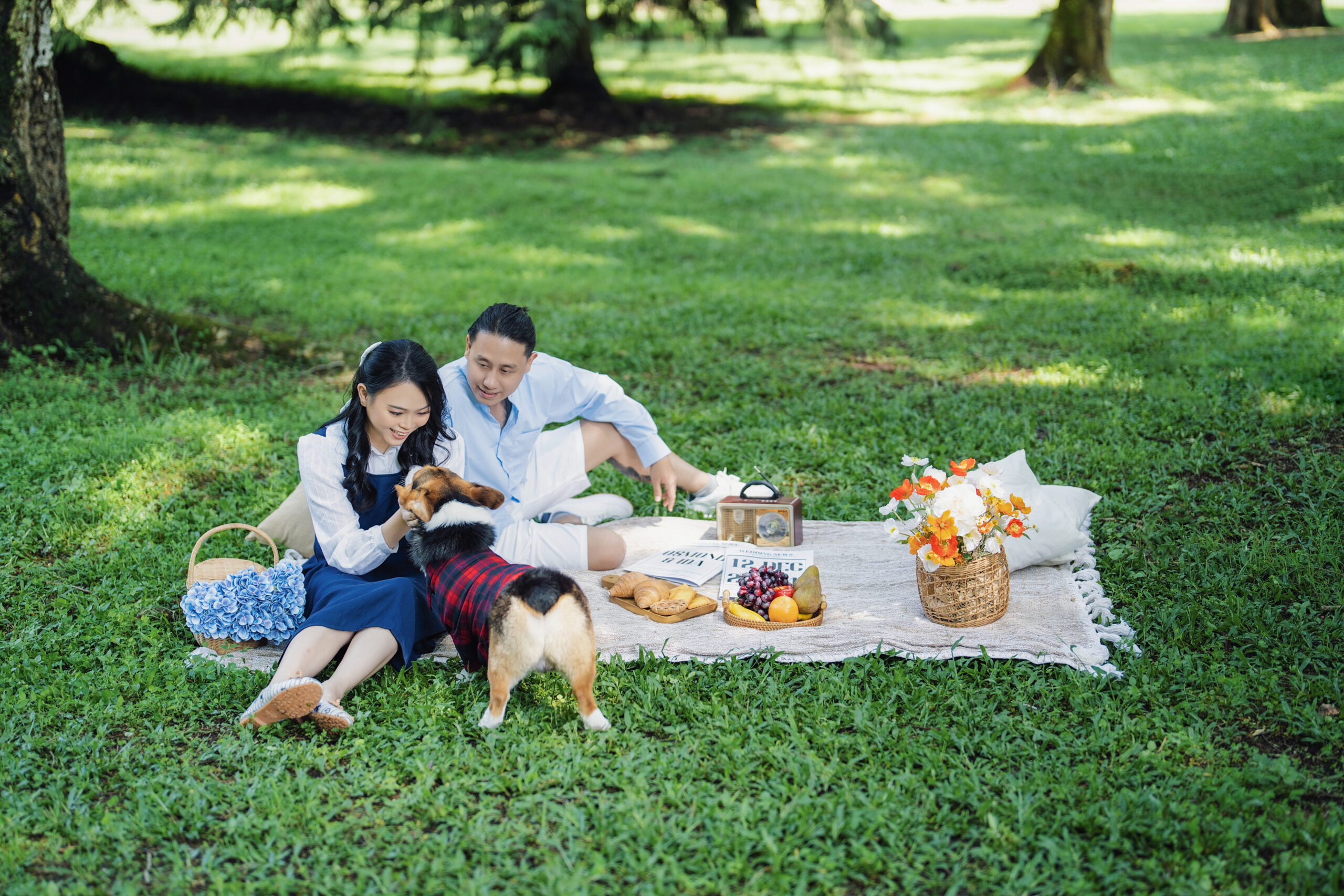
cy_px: 448
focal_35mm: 50
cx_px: 672
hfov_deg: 39.6
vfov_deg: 27.0
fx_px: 1867
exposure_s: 1/500
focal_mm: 50
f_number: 1.4
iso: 160
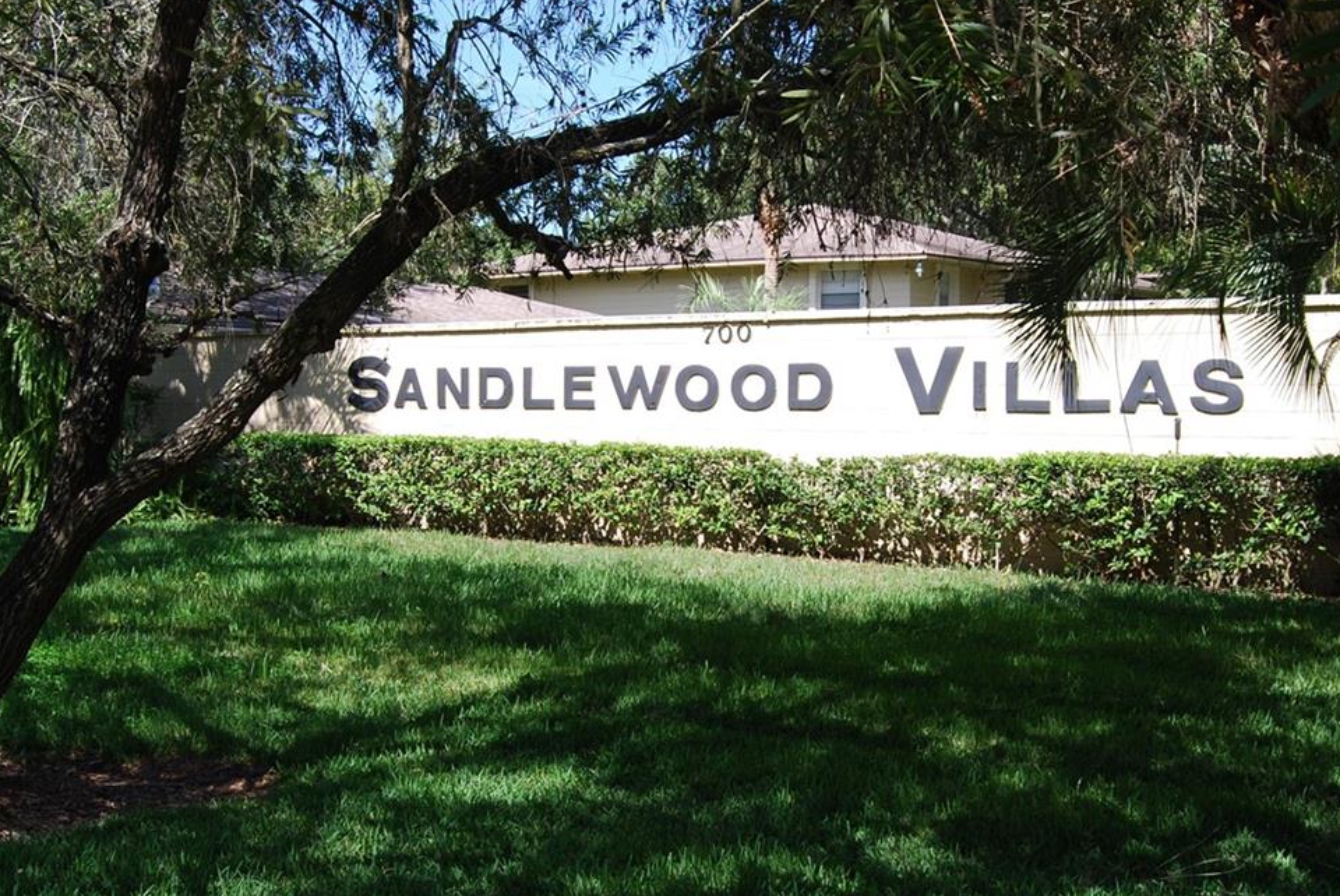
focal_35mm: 45
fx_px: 1676
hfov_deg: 43.6
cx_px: 677
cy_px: 461
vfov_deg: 29.9
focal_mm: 18
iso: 100
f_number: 6.3
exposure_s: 1/160
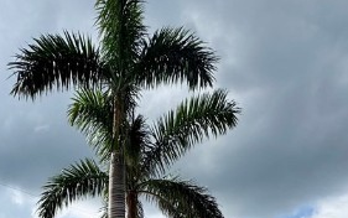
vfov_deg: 17.4
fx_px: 512
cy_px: 434
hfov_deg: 34.5
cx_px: 10
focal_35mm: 54
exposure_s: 1/3906
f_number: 2.2
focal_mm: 2.22
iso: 50
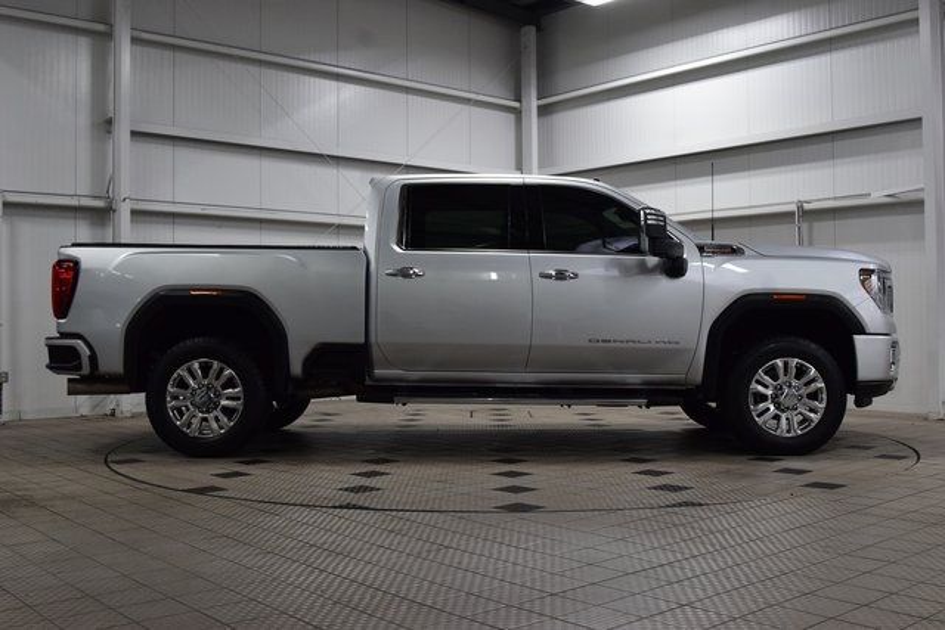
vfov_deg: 36.9
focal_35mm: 36
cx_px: 472
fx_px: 945
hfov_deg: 53.1
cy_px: 315
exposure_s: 1/60
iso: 1100
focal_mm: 24
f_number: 8
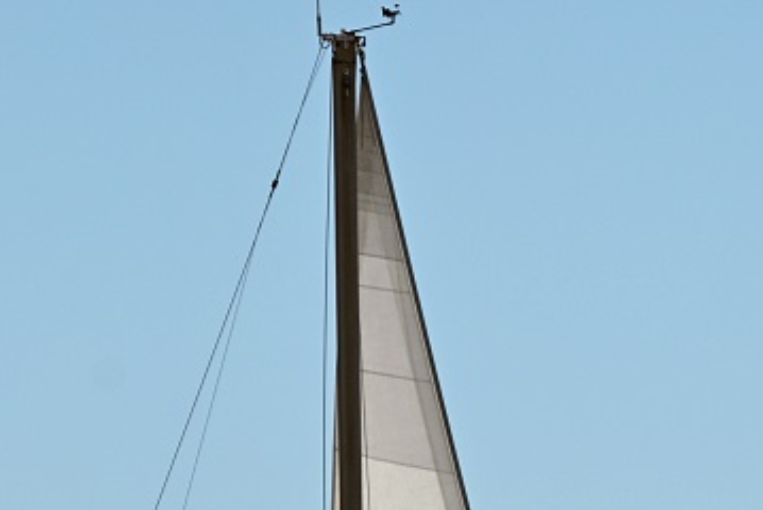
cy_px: 745
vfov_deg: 1.9
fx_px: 15357
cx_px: 523
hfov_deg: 2.8
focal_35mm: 724
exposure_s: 1/1600
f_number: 7.1
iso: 100
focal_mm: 200
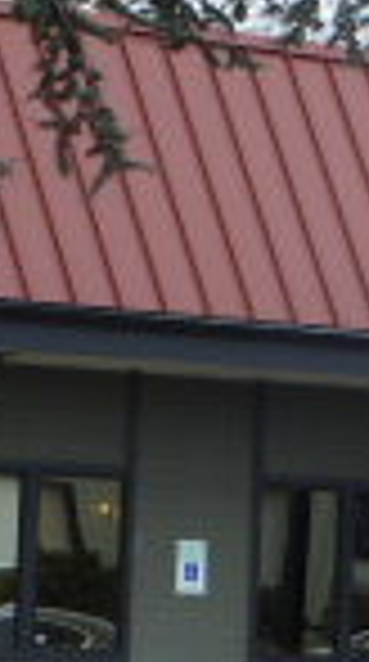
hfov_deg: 4.7
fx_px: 4499
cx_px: 328
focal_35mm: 257
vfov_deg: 8.4
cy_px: 266
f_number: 4.6
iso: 100
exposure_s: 1/60
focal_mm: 9.7
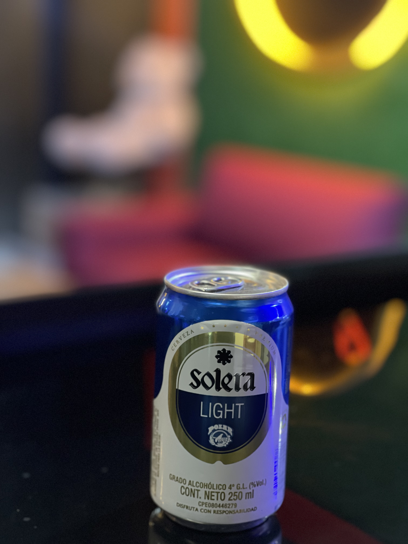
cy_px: 272
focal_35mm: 64
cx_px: 204
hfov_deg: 22.9
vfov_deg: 30.3
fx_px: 1006
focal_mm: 7.5
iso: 400
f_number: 2.2
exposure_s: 1/15
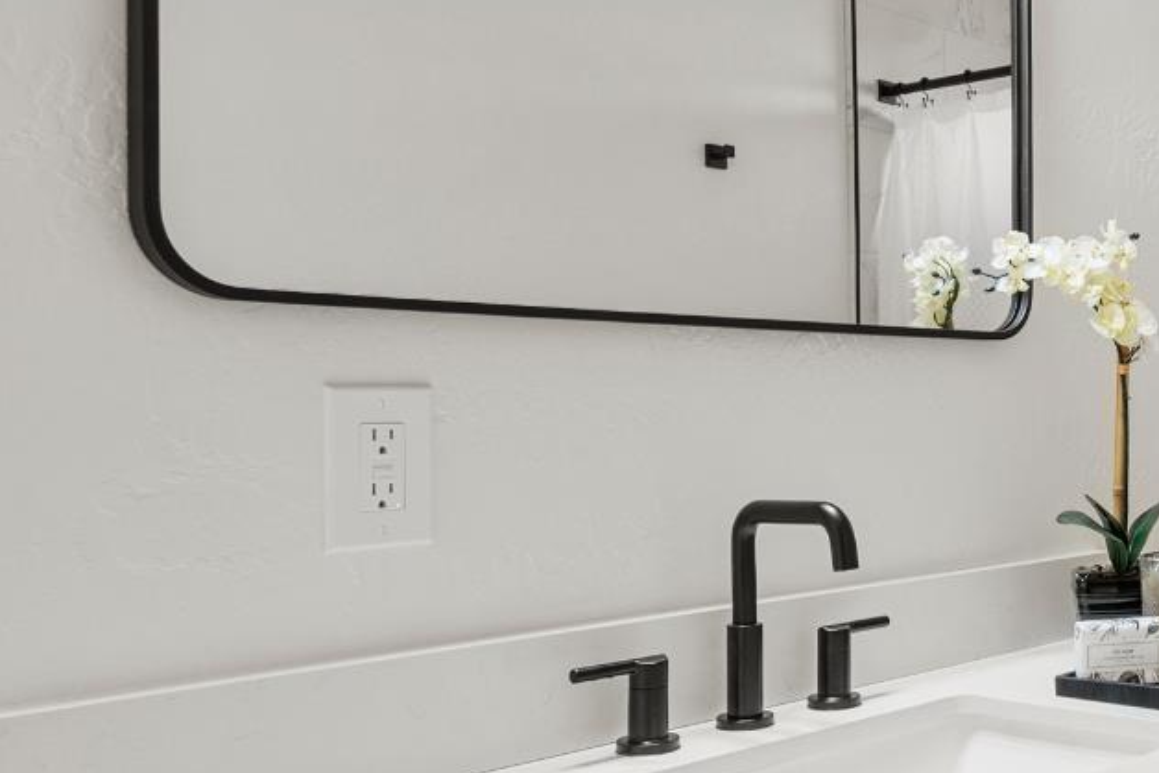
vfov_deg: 31.2
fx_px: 1385
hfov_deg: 38.6
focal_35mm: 43
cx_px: 1235
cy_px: 343
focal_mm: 12
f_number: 8
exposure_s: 1/4
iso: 250
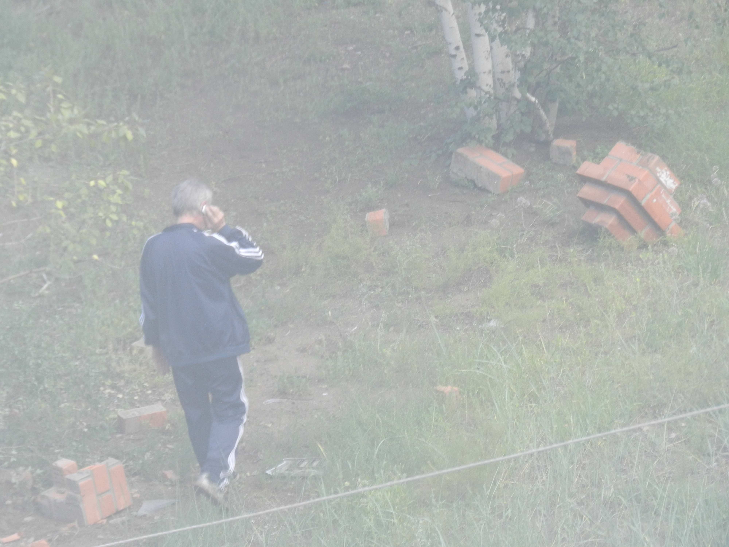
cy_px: 274
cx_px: 364
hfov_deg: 5.3
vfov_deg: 4.0
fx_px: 7834
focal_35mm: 372
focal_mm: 66.1
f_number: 5.6
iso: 180
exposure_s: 1/80
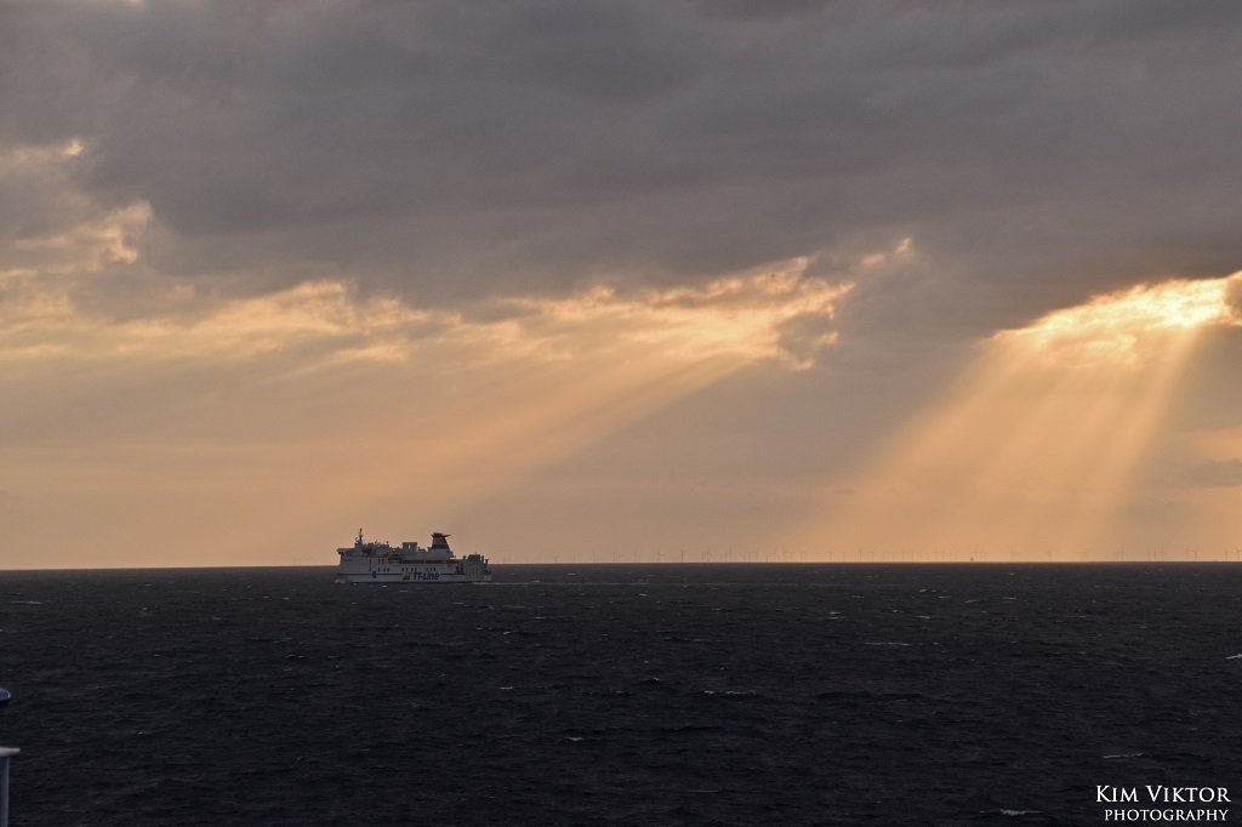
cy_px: 414
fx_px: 4397
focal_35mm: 128
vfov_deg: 10.7
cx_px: 621
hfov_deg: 16.1
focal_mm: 85
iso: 280
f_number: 8
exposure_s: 1/250
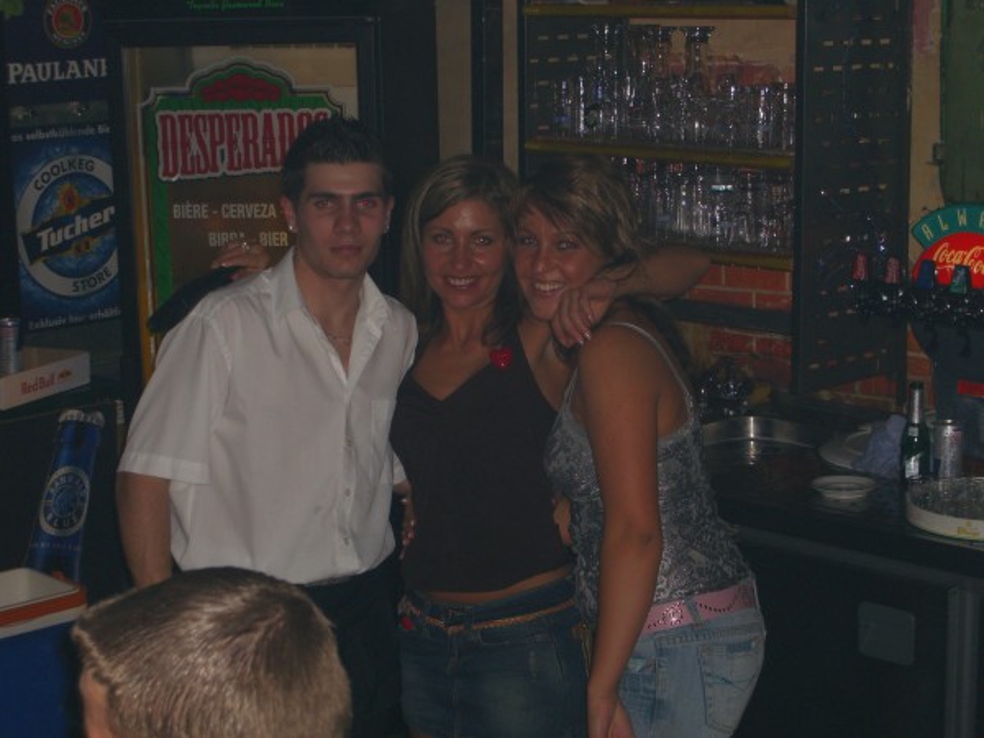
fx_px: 2274
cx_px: 492
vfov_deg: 18.4
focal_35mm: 80
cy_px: 369
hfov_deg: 24.4
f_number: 4.4
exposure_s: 1/60
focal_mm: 16.6
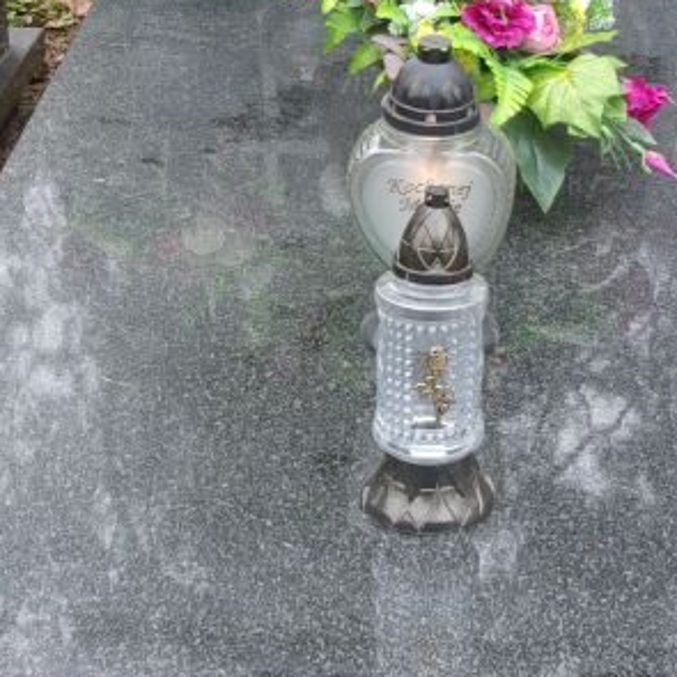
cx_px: 399
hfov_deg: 20.2
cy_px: 269
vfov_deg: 20.1
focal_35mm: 86
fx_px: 1903
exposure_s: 1/42
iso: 80
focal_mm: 5.1
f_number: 3.9
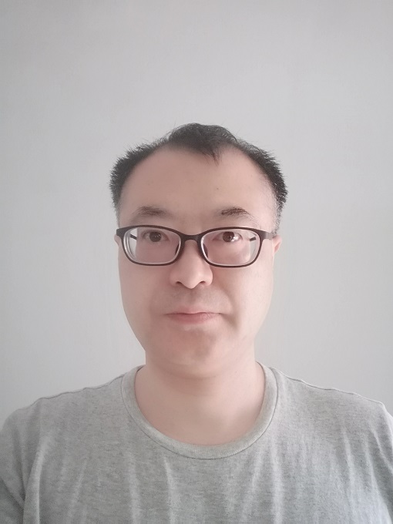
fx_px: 394
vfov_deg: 67.3
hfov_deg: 53.1
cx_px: 196
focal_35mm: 26
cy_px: 262
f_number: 2
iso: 1000
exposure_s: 1/20
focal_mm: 3.46
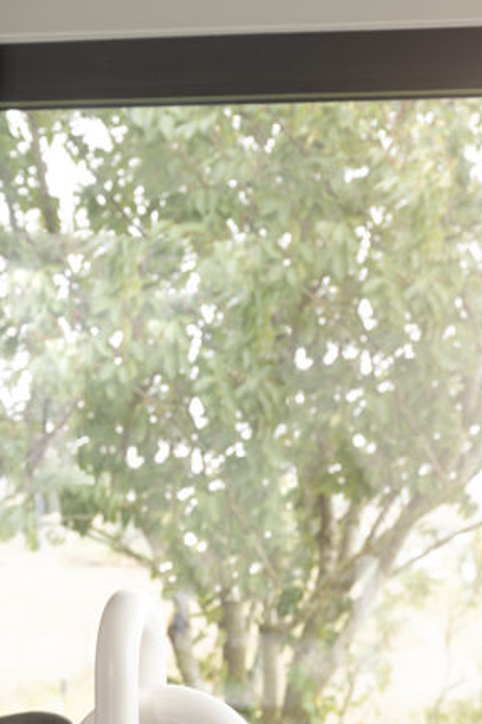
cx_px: 305
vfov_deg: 18.3
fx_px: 2191
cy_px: 714
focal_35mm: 109
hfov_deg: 12.5
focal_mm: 49
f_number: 5
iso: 125
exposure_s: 1/10
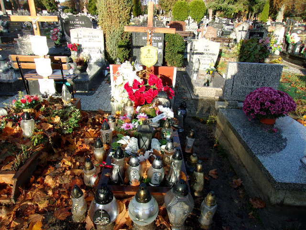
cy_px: 115
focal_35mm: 27
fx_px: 239
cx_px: 153
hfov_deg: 65.3
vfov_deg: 51.4
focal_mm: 4.9
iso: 80
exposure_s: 1/400
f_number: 3
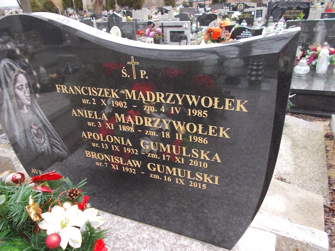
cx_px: 168
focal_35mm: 26
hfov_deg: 67.3
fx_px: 252
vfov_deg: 53.1
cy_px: 126
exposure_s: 1/50
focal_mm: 4.6
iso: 80
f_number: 3.2
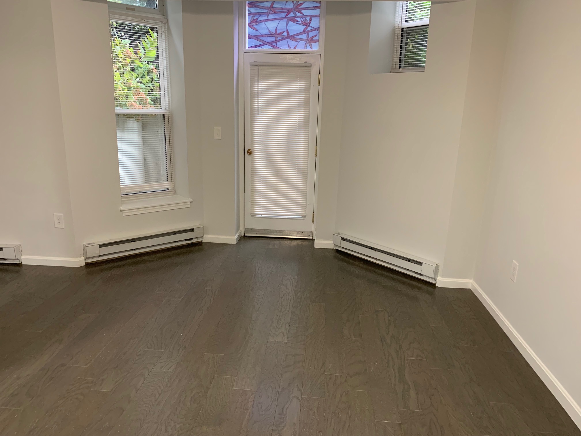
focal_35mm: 26
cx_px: 290
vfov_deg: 53.1
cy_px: 218
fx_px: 436
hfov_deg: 67.3
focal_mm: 4.25
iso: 250
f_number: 1.8
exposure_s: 1/60
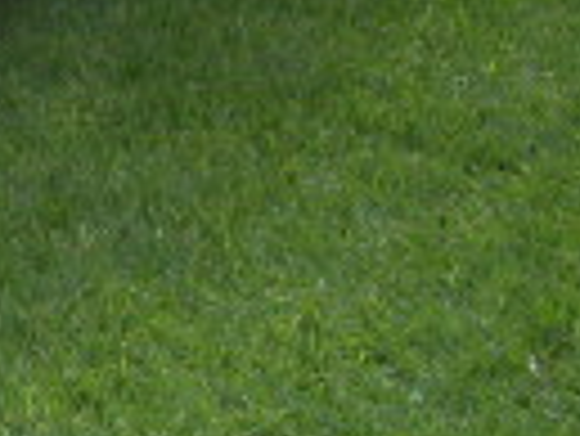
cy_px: -333
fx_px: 2918
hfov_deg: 10.1
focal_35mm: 174
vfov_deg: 8.3
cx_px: -742
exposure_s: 1/500
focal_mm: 5.8
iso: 160
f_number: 4.3
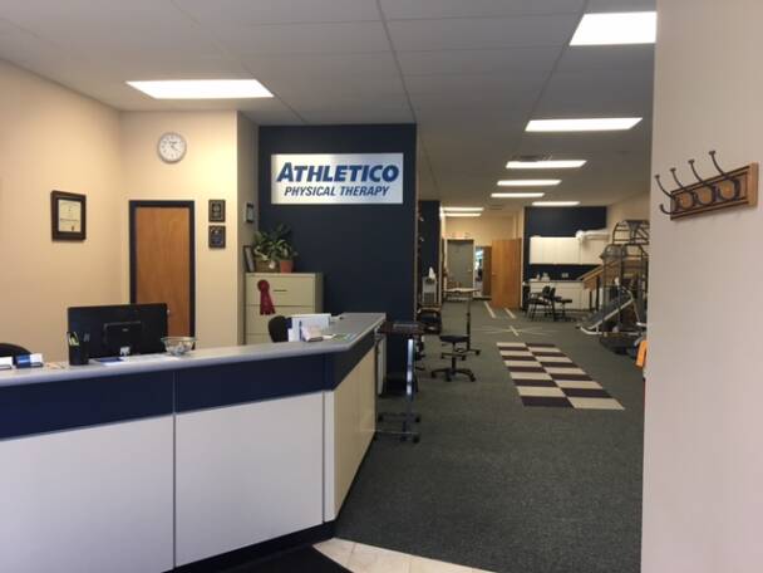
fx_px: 639
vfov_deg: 48.2
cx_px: 382
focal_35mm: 29
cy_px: 286
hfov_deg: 61.7
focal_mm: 4.15
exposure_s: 1/30
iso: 40
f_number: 2.2
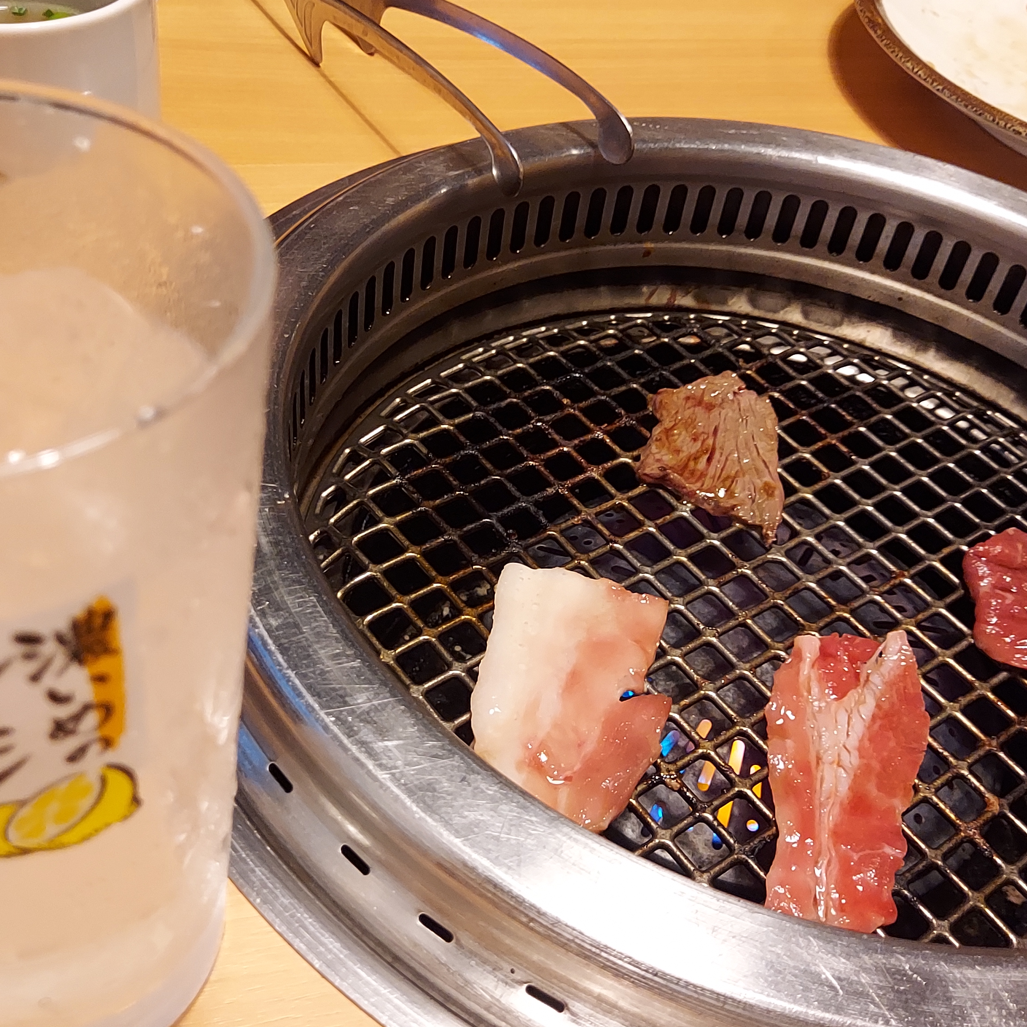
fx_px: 1007
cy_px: 508
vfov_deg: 54.0
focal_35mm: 30
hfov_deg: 54.0
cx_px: 472
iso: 400
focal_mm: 4.6
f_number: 2
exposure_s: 1/40
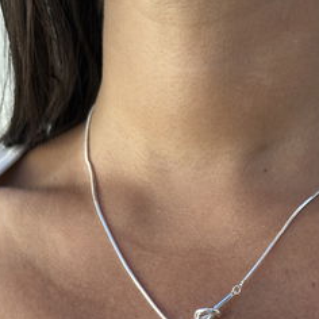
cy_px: 283
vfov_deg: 17.8
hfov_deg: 18.1
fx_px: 1001
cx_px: 168
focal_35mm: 96
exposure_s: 1/1009
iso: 64
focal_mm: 6.86
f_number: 1.78
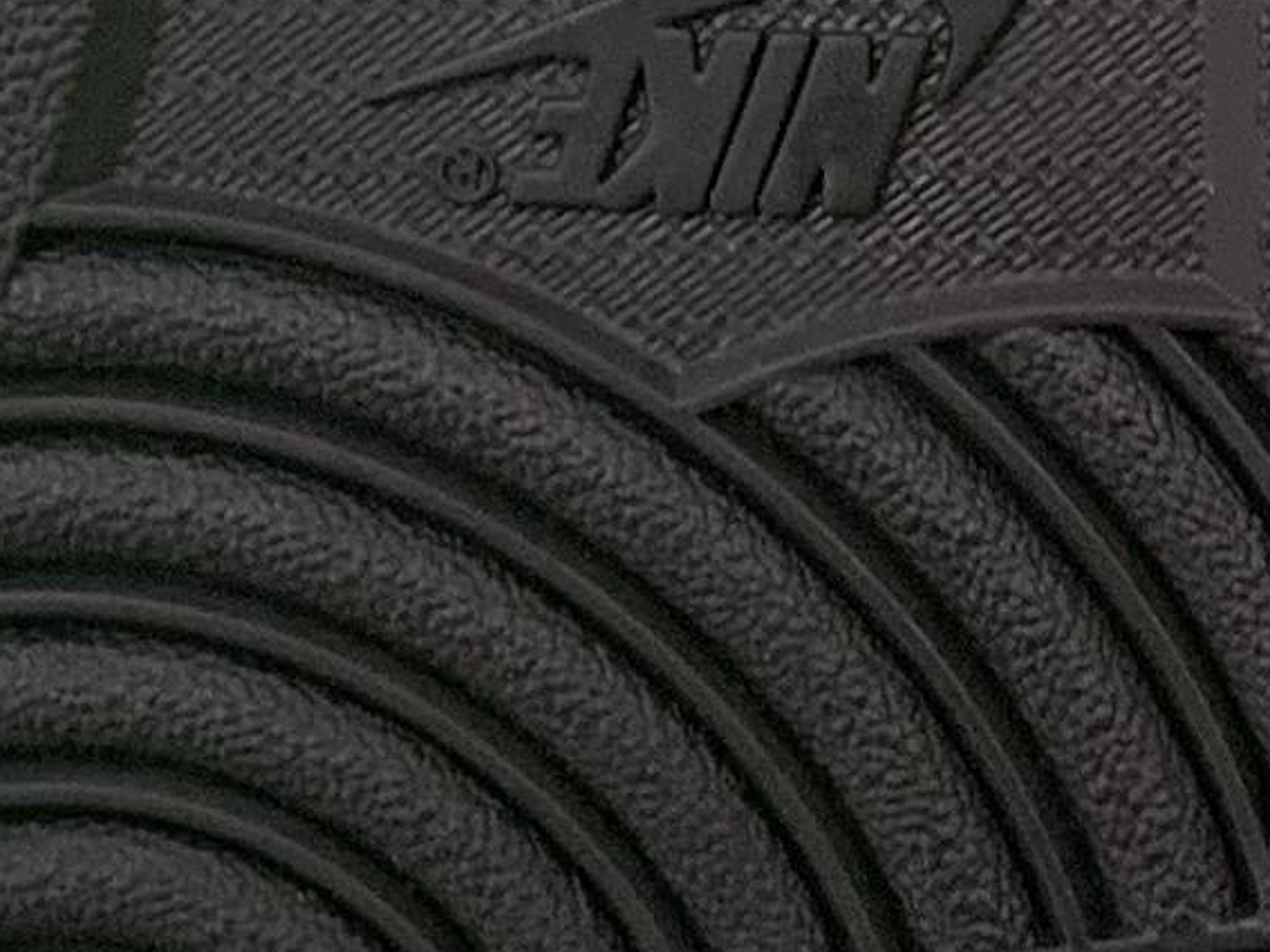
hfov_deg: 10.5
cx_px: 1442
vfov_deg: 8.0
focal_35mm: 185
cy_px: 22
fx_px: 6786
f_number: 1.8
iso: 320
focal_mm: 4.25
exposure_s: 1/60
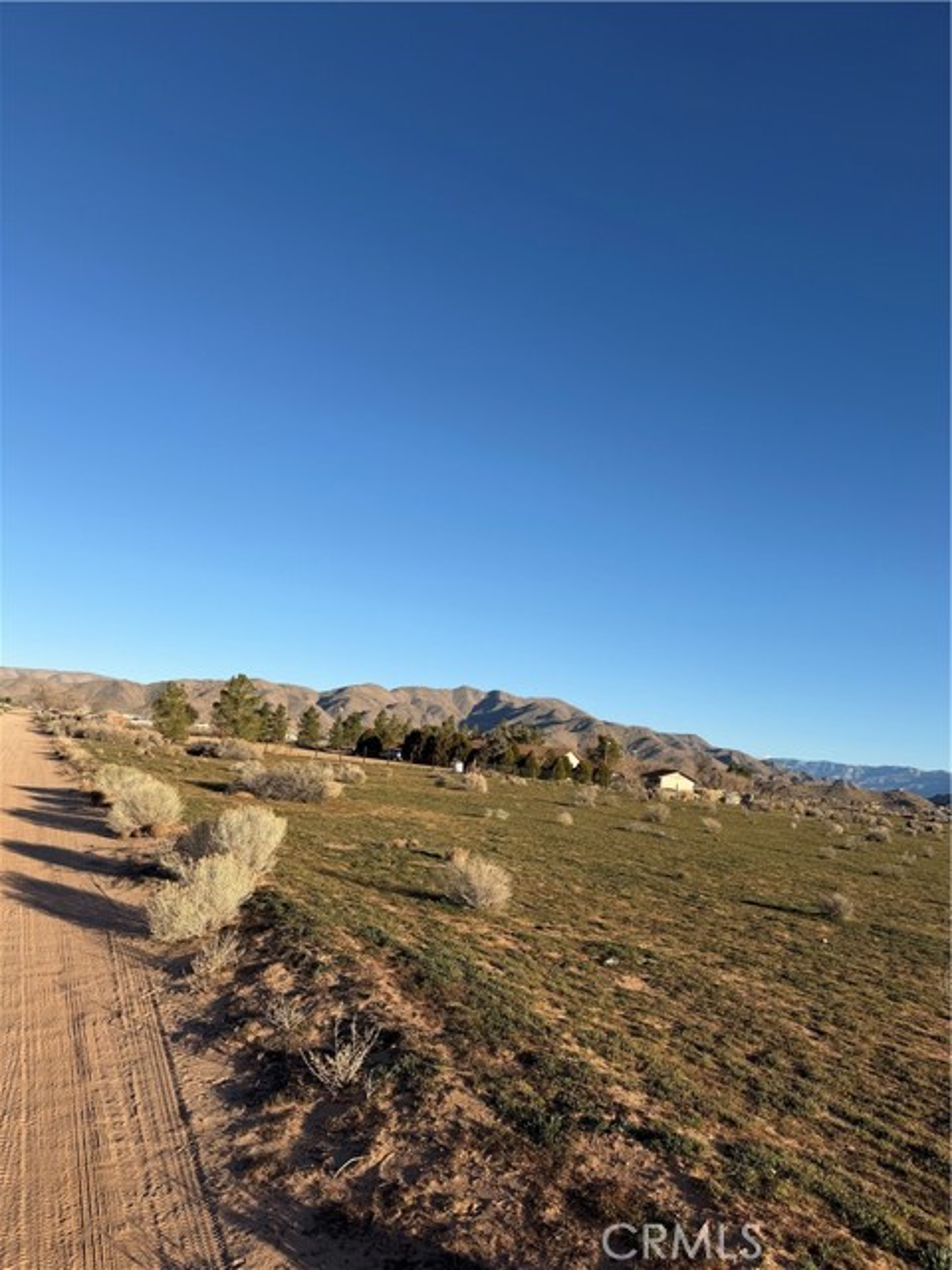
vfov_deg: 71.6
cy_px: 635
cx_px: 476
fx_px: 880
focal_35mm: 24
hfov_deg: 56.8
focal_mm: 6.76
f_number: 1.78
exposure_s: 1/4167
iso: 80
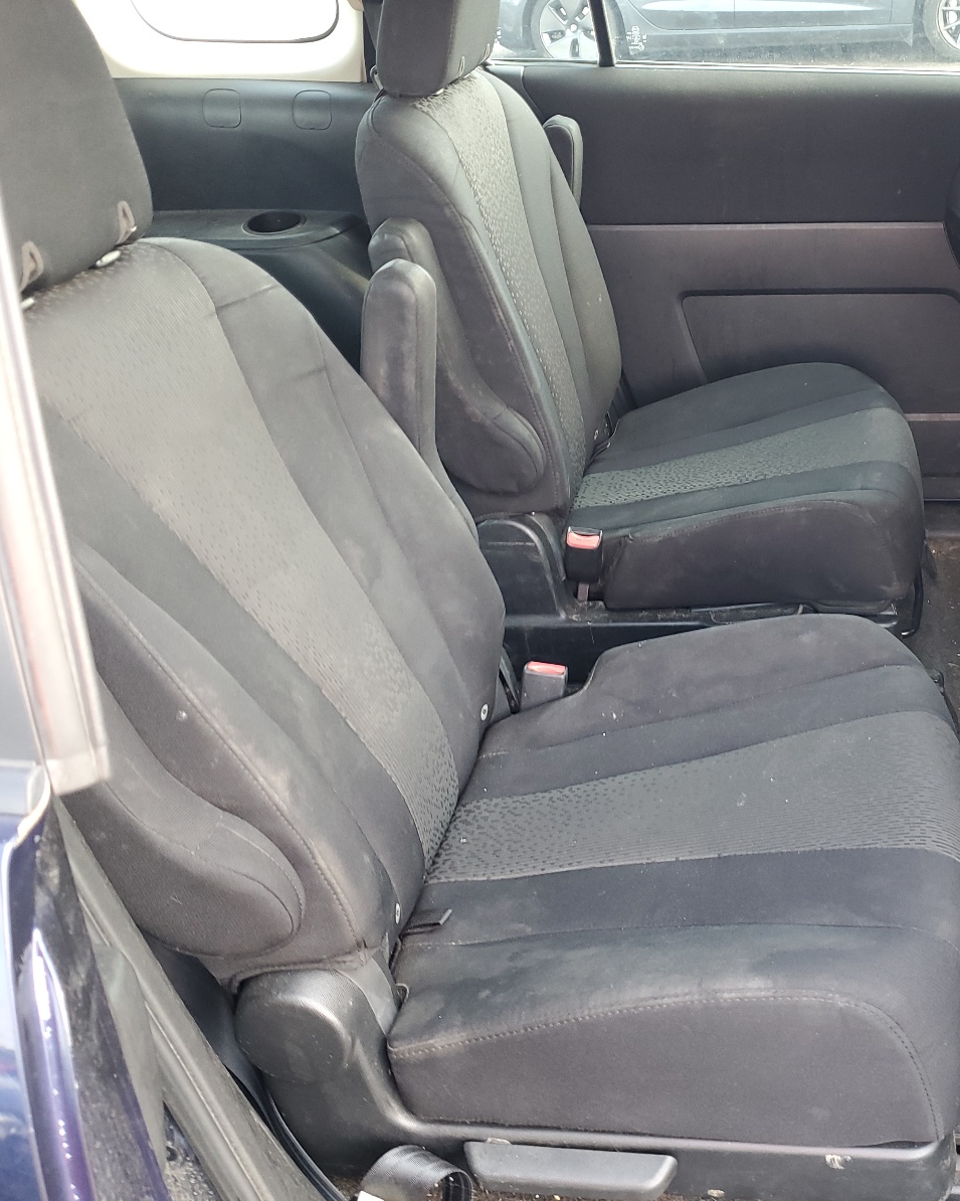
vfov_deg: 52.8
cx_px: 729
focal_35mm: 34
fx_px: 1208
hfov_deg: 41.9
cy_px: 602
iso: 59
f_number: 1.5
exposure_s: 1/60.2
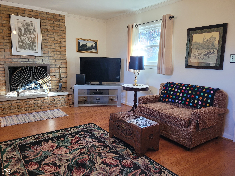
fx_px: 177
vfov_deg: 53.1
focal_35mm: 26
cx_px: 118
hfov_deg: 67.3
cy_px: 88
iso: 200
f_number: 1.8
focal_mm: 5.4
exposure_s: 1/60
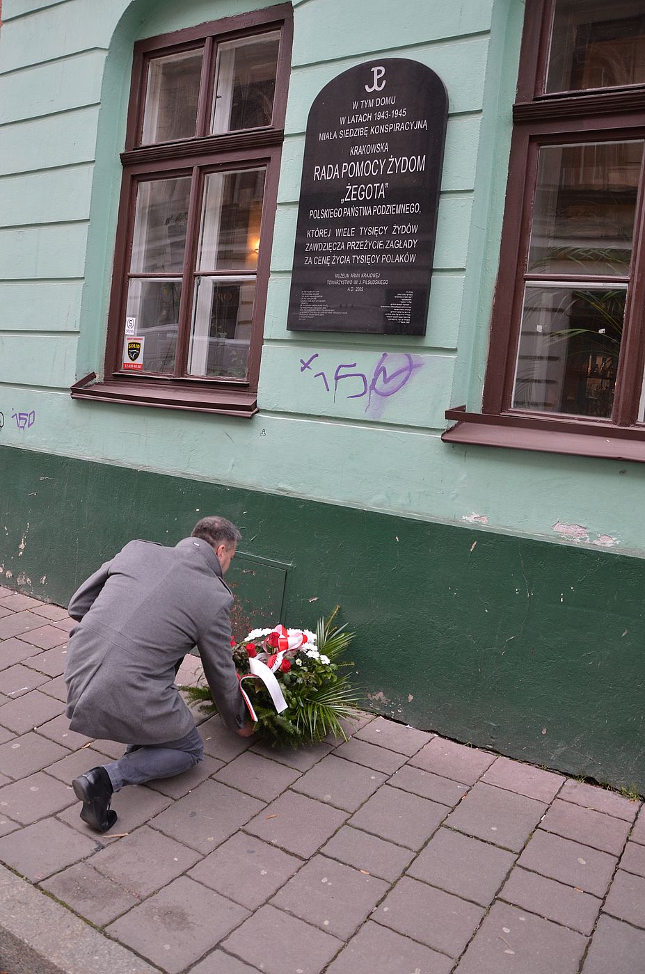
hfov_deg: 47.7
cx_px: 322
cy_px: 487
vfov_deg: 67.5
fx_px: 729
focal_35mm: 27
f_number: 4.5
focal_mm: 18
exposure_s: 1/100
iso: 400
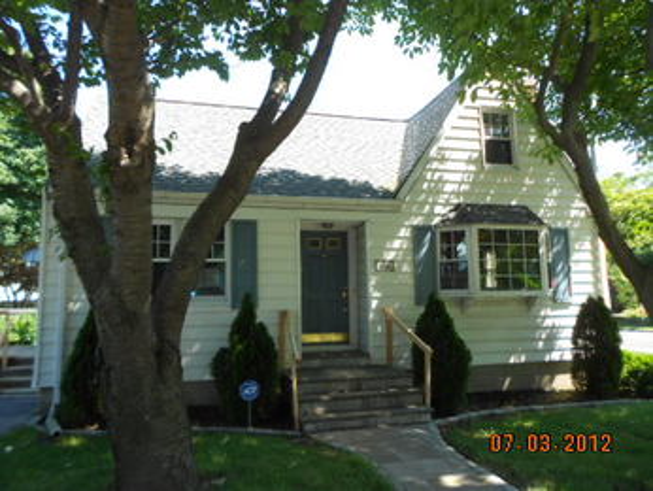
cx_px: 326
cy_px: 246
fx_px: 491
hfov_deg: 67.3
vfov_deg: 53.1
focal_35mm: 26
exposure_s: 1/125
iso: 80
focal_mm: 4.6
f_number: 3.2
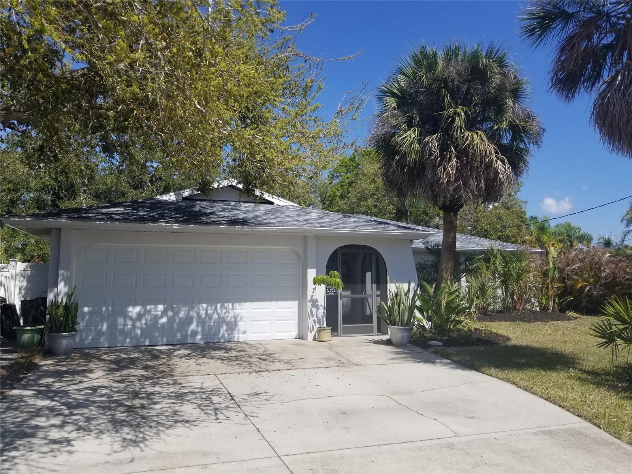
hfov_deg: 67.3
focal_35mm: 26
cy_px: 237
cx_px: 316
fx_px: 475
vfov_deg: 53.1
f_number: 1.7
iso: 50
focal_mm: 4.25
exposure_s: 1/2880
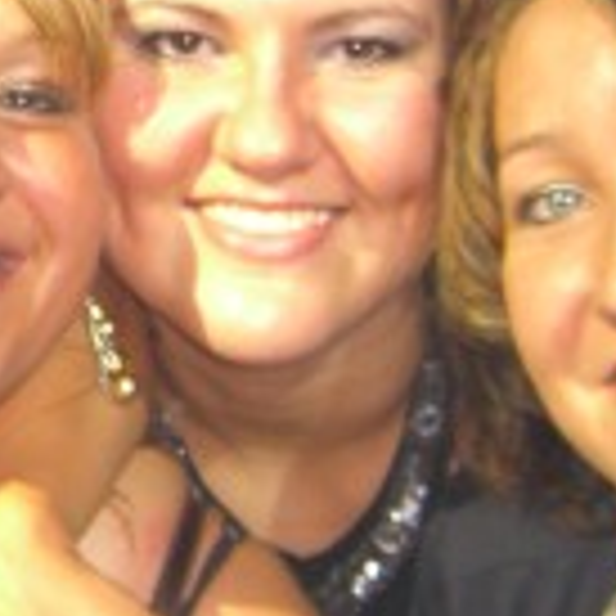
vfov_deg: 11.9
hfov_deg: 11.6
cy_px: 153
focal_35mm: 147
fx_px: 2960
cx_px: -135
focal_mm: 7.9
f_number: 2.8
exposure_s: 1/60
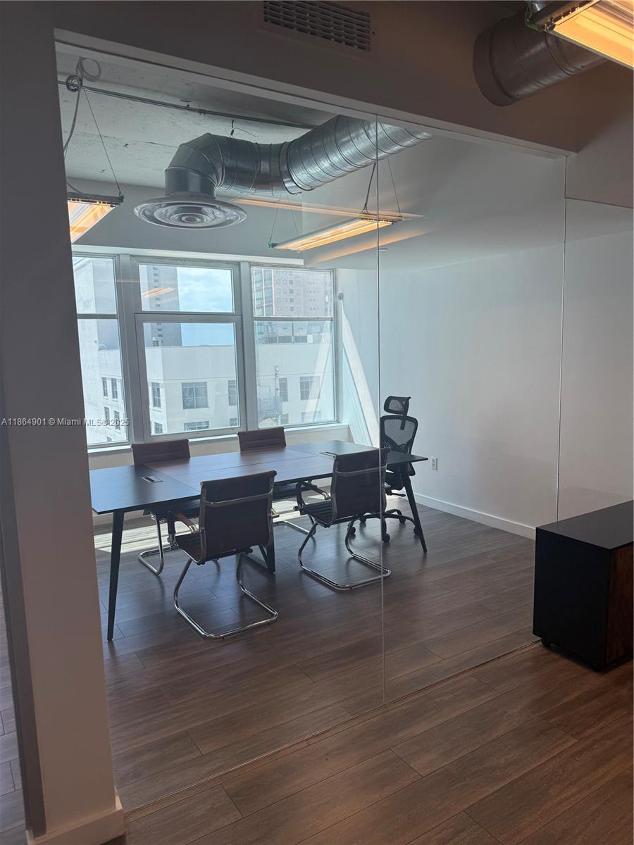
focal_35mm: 24
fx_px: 586
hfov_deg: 56.8
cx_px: 317
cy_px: 422
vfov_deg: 71.6
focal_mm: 6.76
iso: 100
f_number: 1.78
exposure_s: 1/484
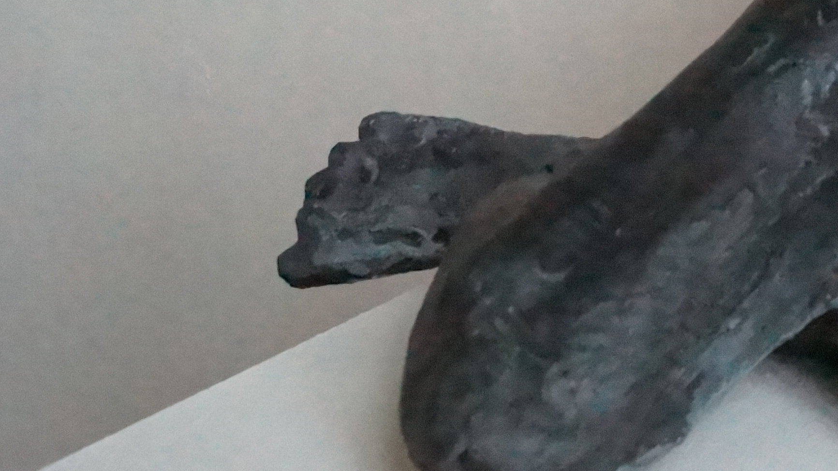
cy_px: -150
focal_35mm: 89
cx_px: 1133
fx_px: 1978
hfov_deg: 21.3
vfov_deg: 13.1
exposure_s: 1/1250
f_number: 9
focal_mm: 20
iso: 12800
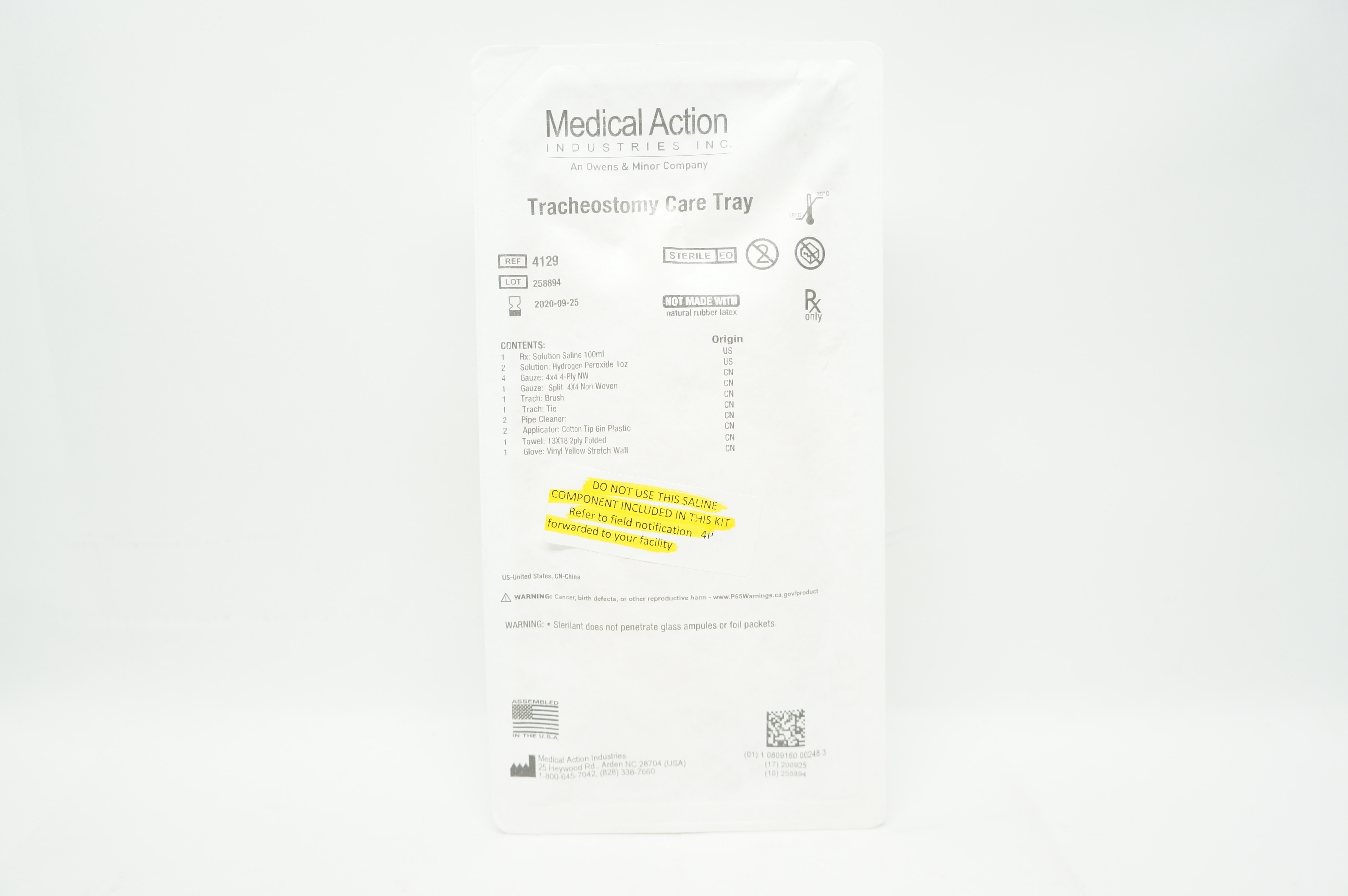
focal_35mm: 27
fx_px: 1010
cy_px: 448
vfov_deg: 47.8
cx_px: 674
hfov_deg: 67.4
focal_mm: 18
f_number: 4.5
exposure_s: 1/80
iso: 400
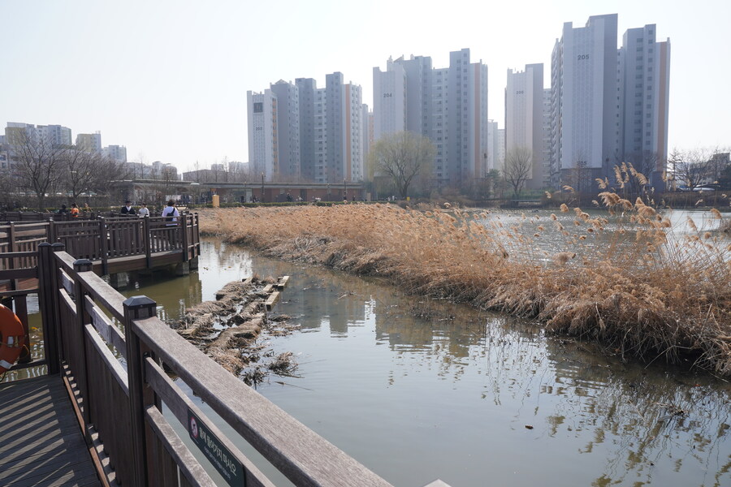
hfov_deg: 73.7
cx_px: 366
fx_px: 487
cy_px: 244
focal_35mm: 24
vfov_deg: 53.1
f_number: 8
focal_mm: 16
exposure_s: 1/250
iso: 100
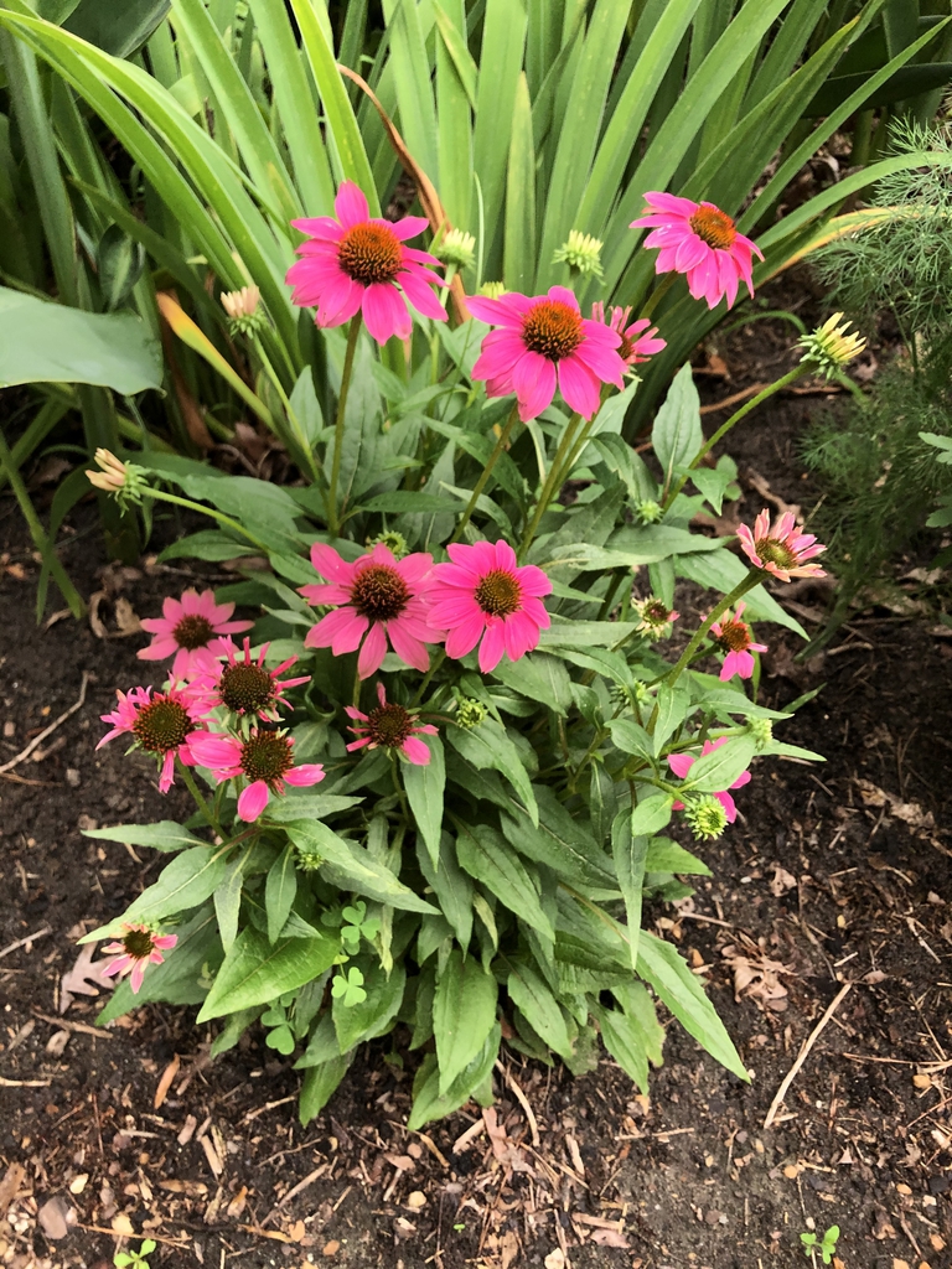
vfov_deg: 63.4
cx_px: 476
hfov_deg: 49.7
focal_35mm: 28
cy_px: 634
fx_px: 1027
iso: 25
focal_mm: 3.99
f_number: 1.8
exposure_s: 1/30
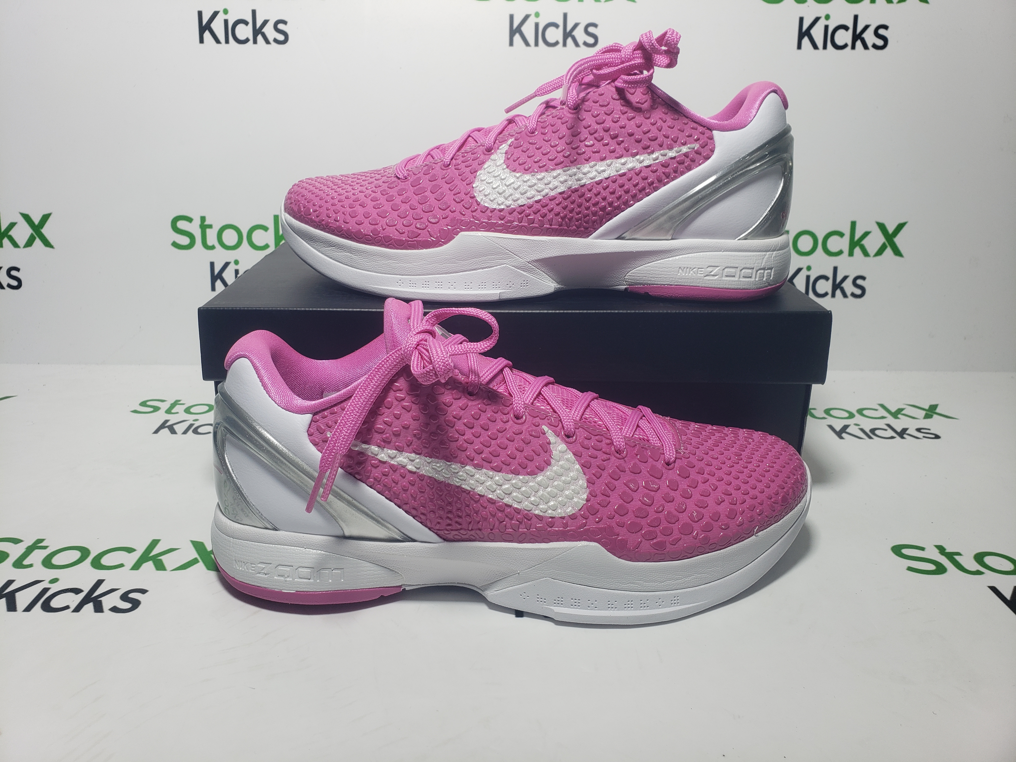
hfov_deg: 67.3
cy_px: 381
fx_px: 763
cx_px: 508
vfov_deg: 53.1
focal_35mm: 26
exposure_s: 1/200
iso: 50
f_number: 2.4
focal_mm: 4.3
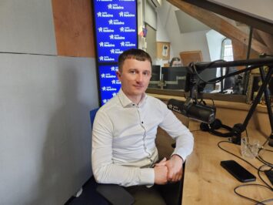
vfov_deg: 58.9
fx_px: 181
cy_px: 102
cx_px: 136
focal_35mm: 23
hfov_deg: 73.9
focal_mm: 5.4
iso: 640
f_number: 1.8
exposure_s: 1/100
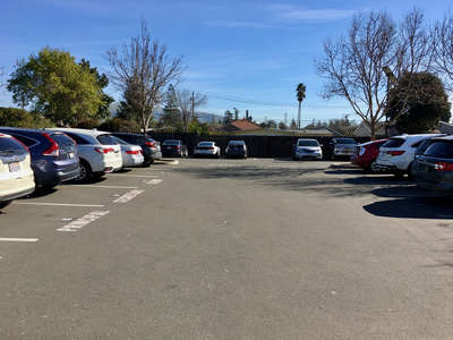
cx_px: 226
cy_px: 170
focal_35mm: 29
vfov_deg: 48.2
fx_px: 380
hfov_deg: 61.7
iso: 25
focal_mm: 4.15
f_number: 2.2
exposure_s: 1/1709
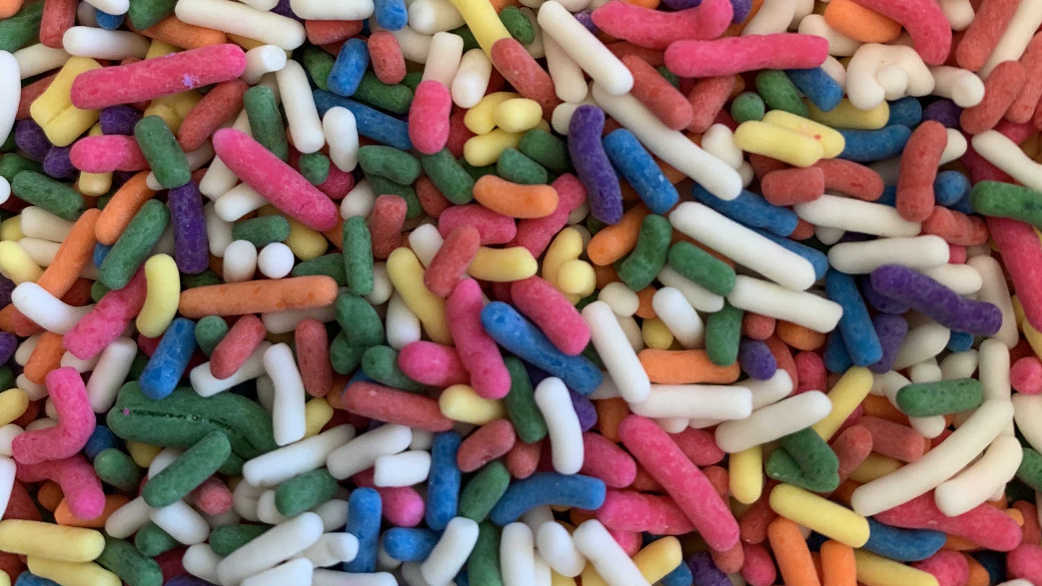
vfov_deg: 30.6
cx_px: 519
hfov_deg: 52.8
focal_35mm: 38
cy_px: 134
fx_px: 1050
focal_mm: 4.25
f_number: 1.8
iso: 100
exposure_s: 1/92
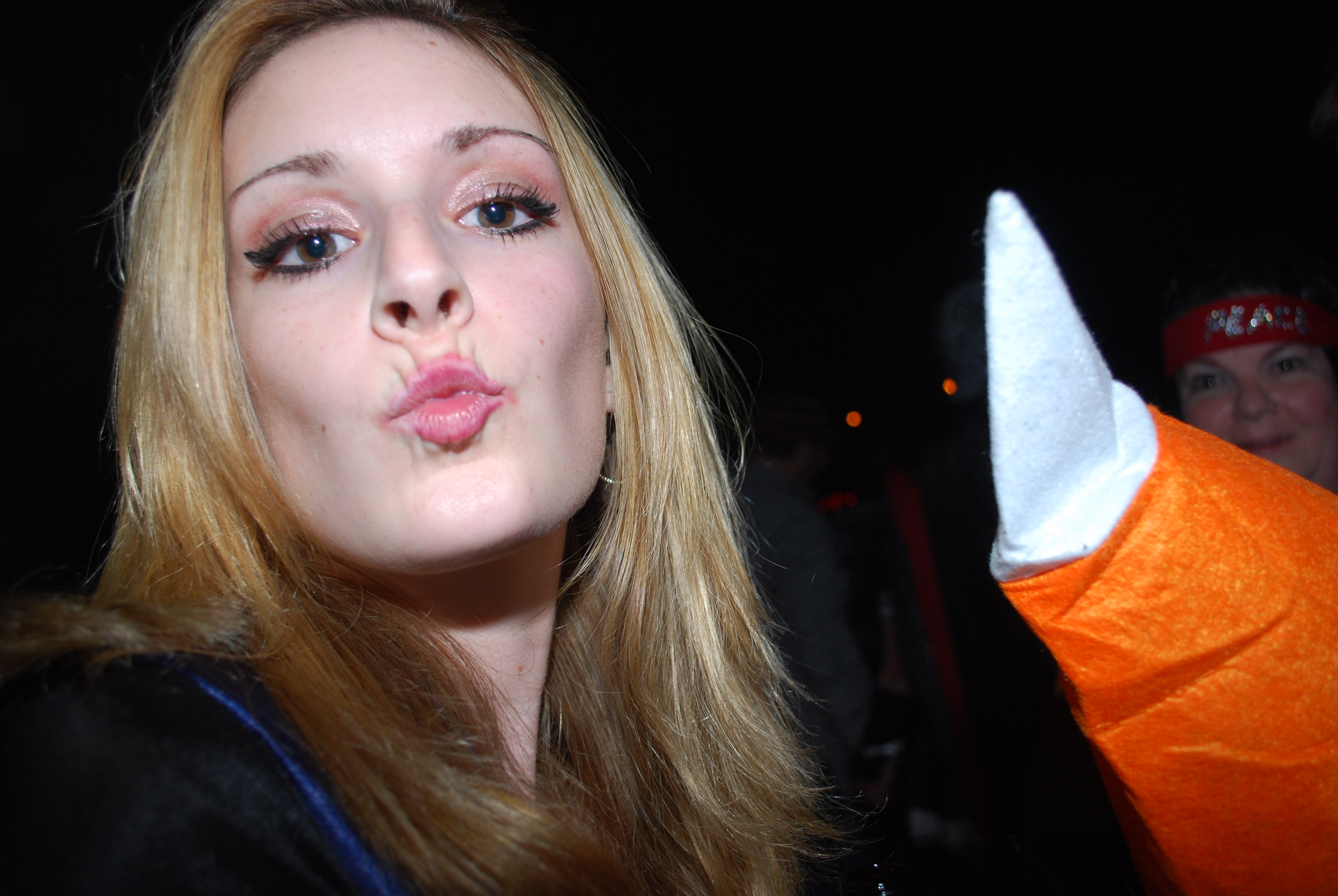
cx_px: 669
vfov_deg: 43.7
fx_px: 1116
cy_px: 448
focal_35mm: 30
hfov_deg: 61.9
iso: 200
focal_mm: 20
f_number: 4
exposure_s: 1/60
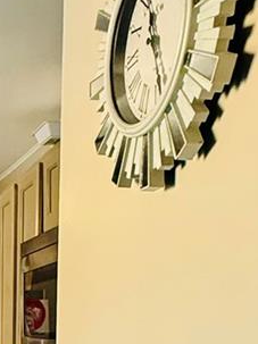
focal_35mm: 71
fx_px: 706
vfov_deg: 24.5
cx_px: -191
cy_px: 426
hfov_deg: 17.3
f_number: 2.2
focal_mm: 2.22
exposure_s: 1/120
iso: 640
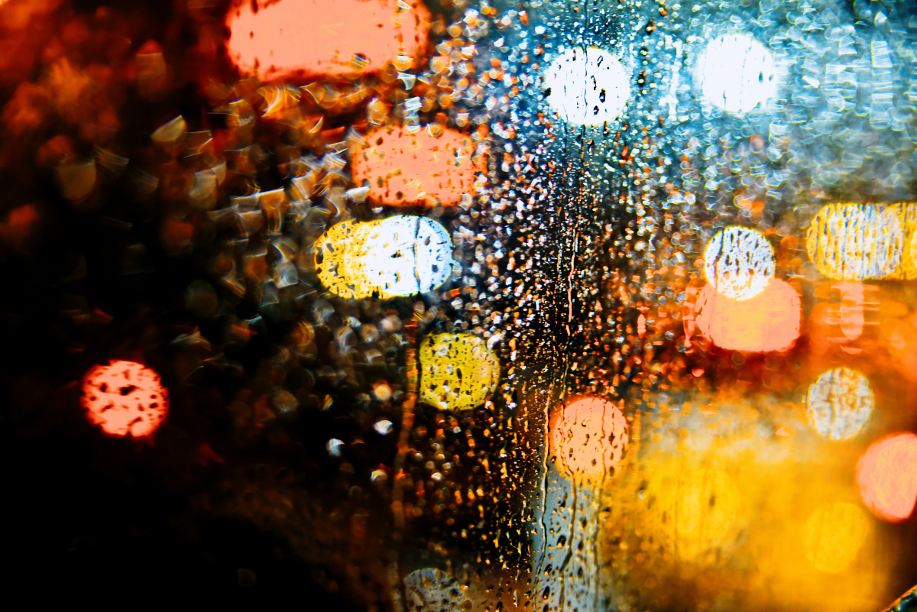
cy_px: 306
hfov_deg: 30.9
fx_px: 1656
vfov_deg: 20.9
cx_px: 458
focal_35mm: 65
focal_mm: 65
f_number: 3.2
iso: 1000
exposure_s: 1/60
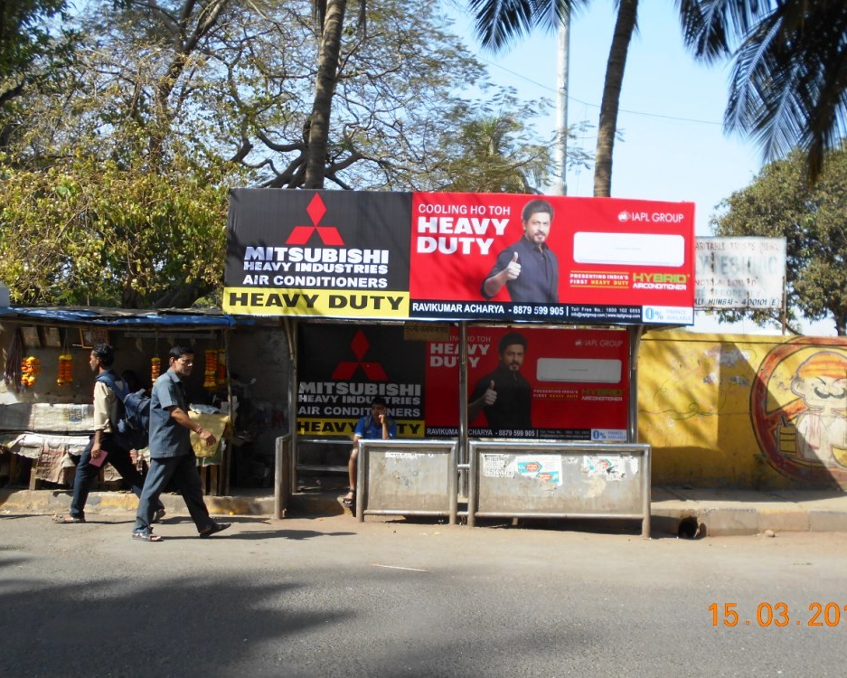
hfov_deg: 55.6
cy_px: 334
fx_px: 802
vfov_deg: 45.8
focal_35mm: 32
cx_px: 458
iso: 80
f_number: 3.4
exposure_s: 1/400
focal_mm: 5.1
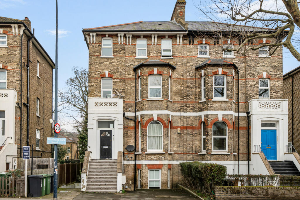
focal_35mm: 36
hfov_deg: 53.1
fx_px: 300
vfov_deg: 36.8
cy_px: 100
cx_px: 150
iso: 400
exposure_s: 1/125
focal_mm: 24
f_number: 8
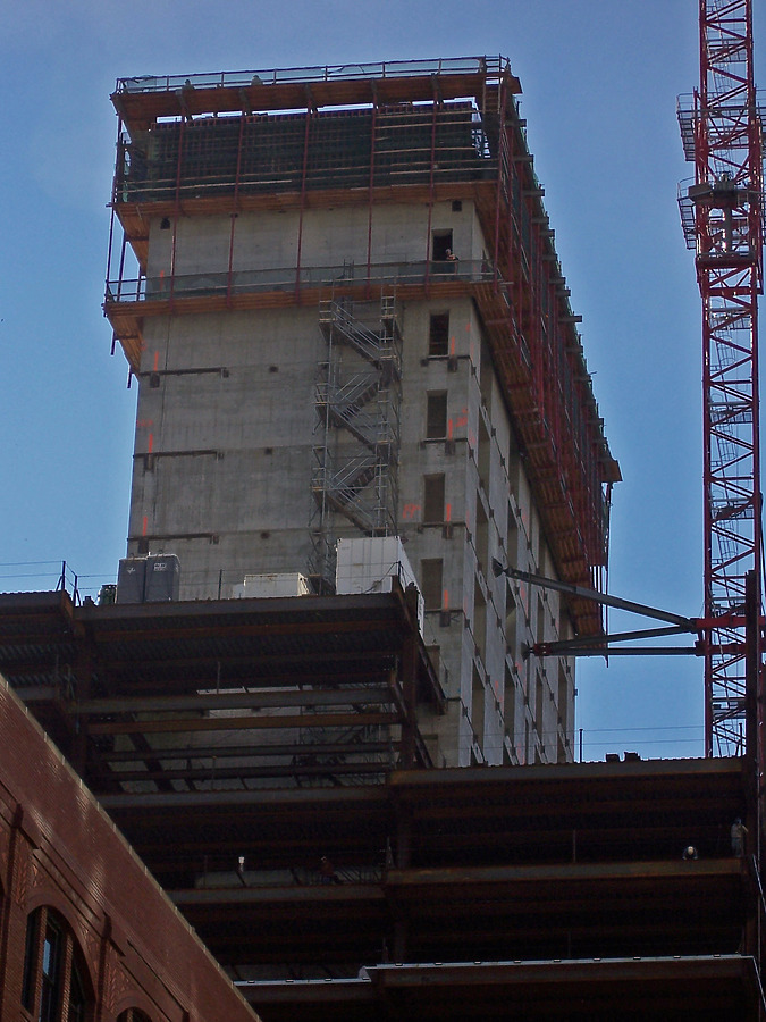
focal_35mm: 132
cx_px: 383
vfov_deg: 14.9
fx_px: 3895
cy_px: 511
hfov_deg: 11.2
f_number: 4.8
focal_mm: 22
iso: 80
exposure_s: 1/500
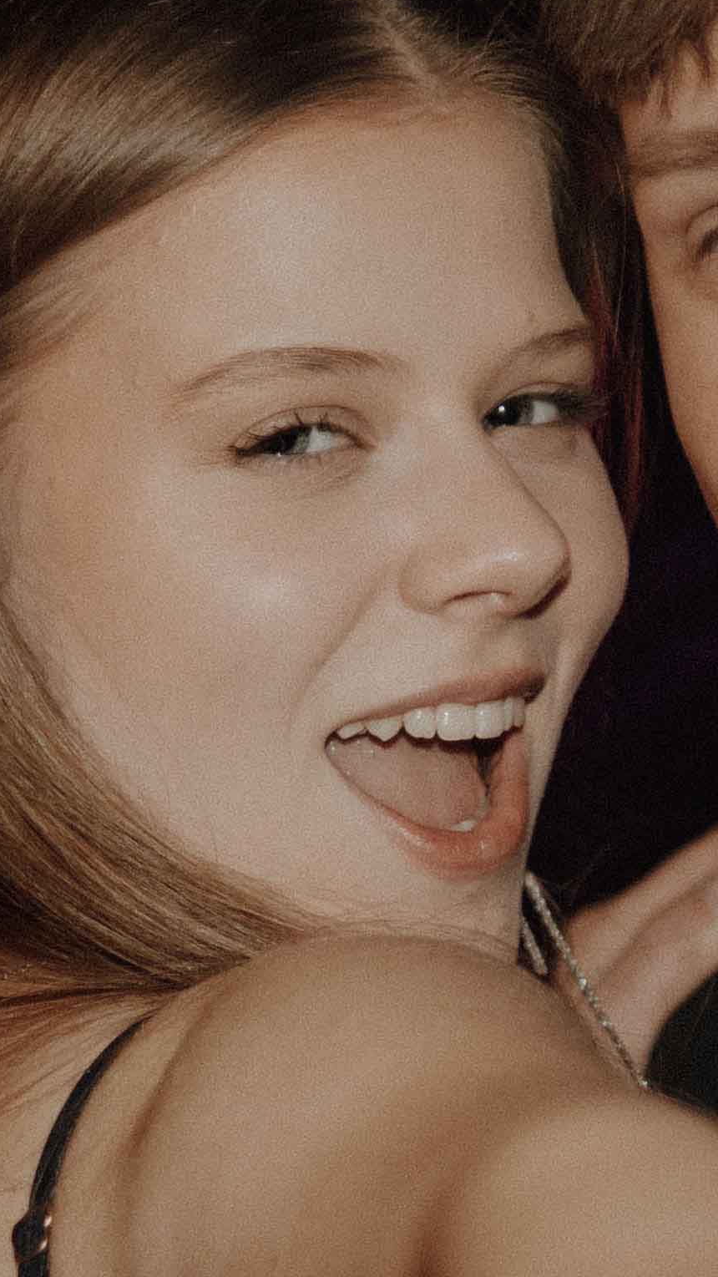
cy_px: 849
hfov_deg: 6.5
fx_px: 6262
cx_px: 711
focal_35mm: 185
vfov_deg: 11.6
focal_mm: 30
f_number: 1.4
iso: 200
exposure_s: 1/160
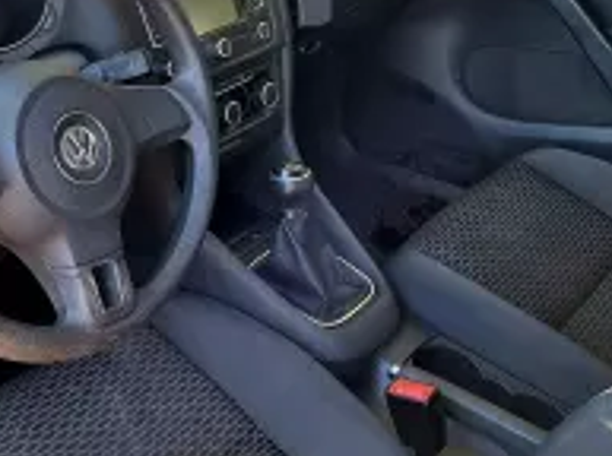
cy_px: 139
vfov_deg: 33.1
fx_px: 759
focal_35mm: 43
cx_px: 206
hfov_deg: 43.3
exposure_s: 1/100
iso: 64
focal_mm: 5.54
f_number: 1.8
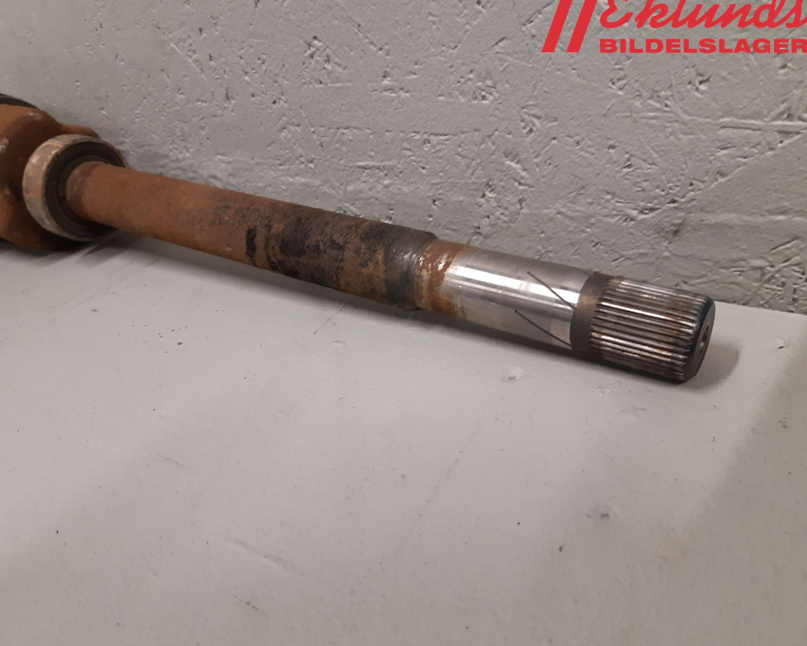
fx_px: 669
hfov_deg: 62.1
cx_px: 363
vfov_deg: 51.5
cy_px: 313
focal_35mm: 28
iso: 160
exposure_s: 1/50
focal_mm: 3.93
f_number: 1.7
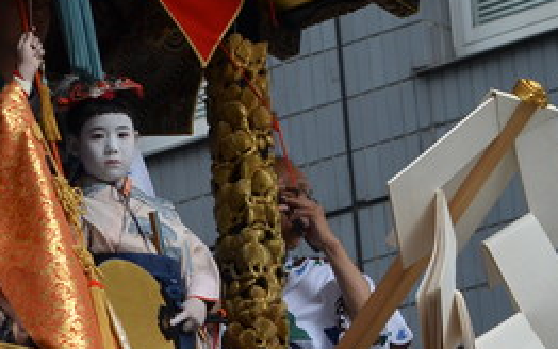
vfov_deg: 3.4
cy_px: 272
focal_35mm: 382
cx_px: -91
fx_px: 5815
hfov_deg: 5.5
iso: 200
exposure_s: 1/200
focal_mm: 105
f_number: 7.1
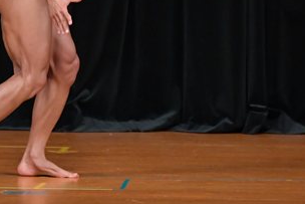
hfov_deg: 3.0
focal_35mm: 688
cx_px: 49
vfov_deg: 2.0
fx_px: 5831
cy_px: -42
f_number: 5.6
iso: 4000
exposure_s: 1/400
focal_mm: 180
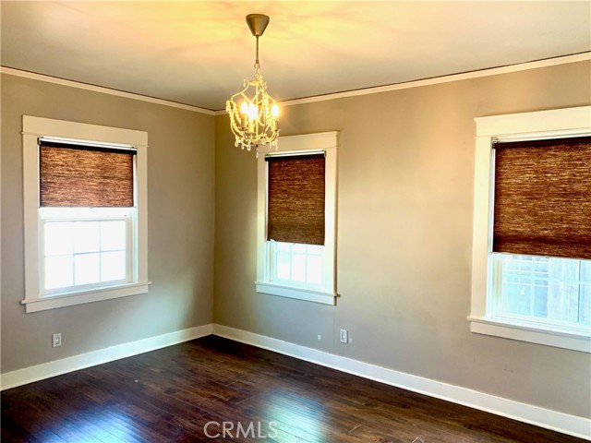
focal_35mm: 26
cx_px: 296
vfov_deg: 53.1
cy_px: 222
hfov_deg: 67.3
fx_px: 444
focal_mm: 4.25
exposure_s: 1/60
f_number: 1.8
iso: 125
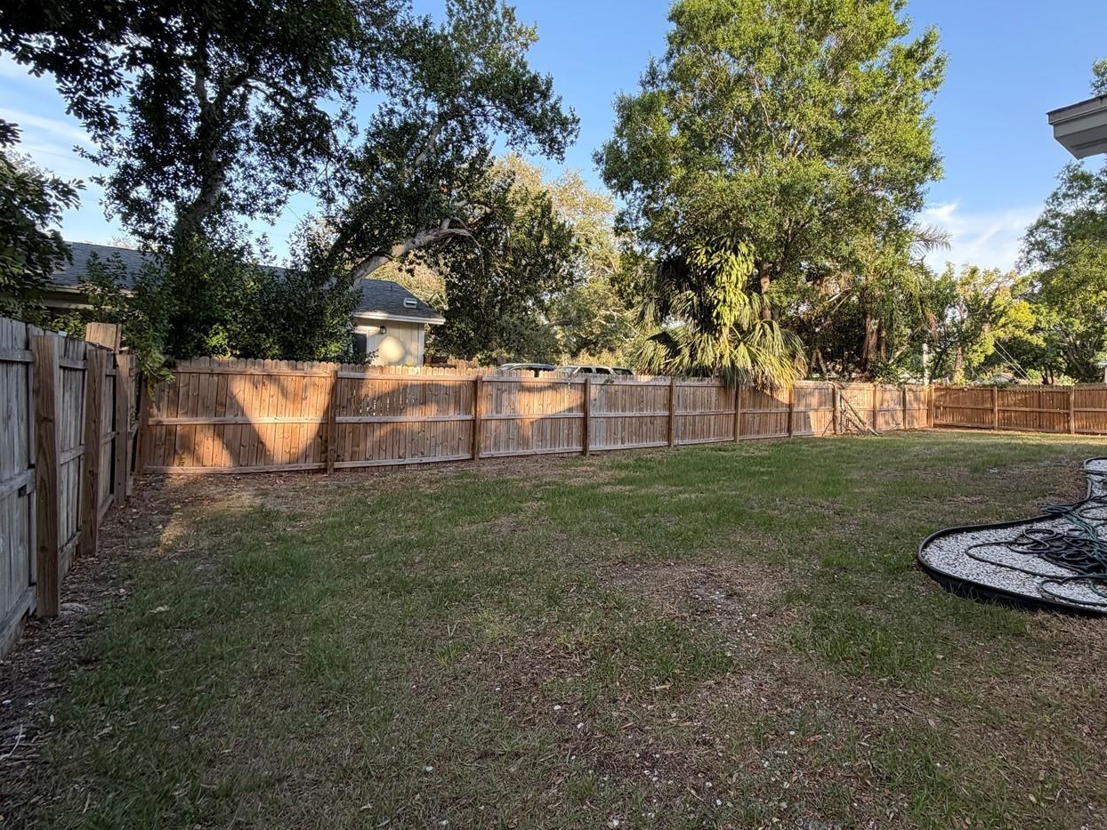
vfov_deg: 71.4
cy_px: 375
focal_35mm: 18
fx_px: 576
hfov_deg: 86.6
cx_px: 668
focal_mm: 2.22
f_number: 2.2
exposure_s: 1/212
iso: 40
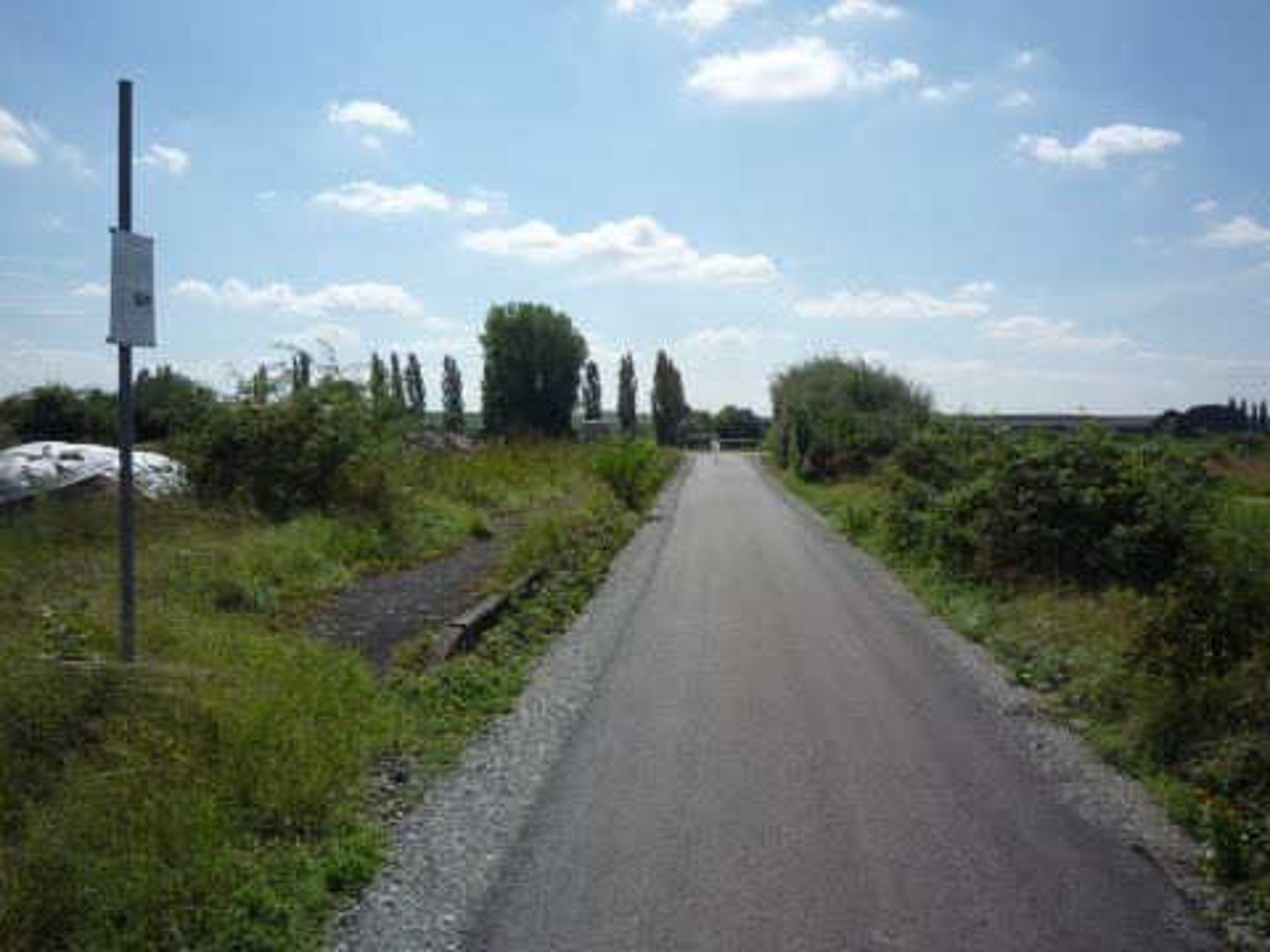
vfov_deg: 44.2
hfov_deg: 56.8
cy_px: 476
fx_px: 1174
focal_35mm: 32
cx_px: 635
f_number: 5.6
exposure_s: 1/800
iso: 100
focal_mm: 5.2
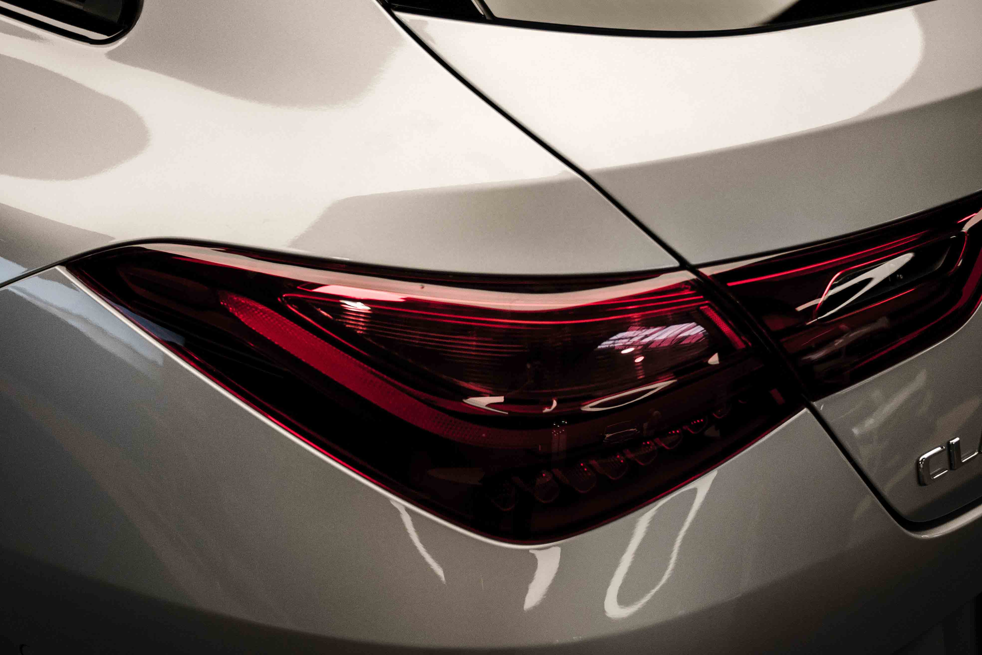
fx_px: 1337
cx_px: 491
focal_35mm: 49
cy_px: 328
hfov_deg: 40.3
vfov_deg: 27.5
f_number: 2.8
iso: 500
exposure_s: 1/200
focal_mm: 32.8
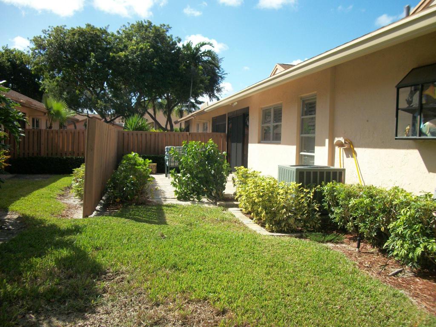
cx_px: 218
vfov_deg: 44.2
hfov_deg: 56.8
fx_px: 403
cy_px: 164
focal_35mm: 32
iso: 80
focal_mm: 5.7
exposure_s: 1/160
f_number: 8.8
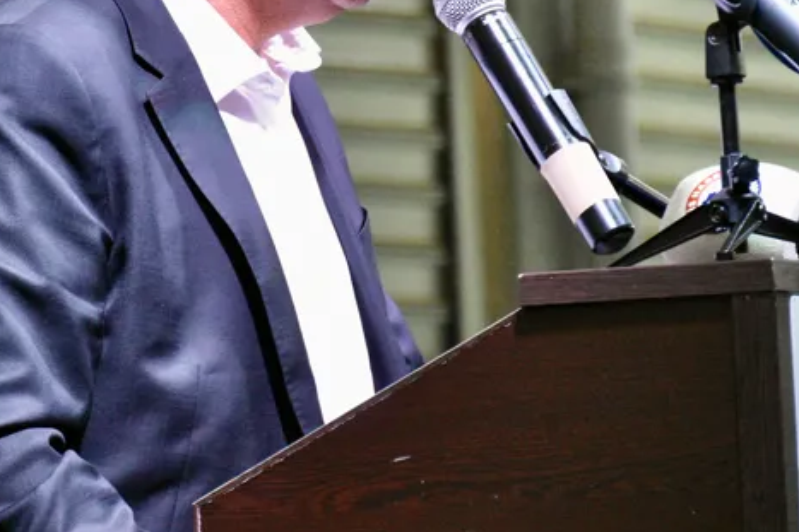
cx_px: 234
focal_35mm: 432
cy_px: 151
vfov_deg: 3.2
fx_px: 9584
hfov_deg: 4.8
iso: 3200
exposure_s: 1/160
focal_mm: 112
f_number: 6.3
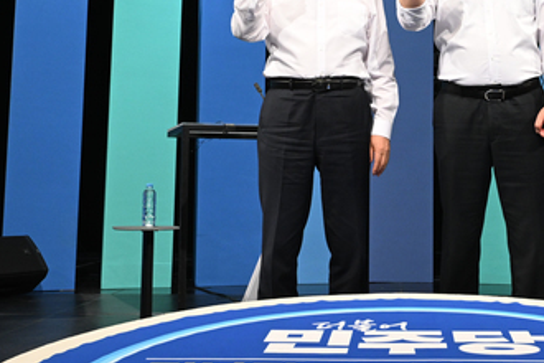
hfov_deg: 35.1
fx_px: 846
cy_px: 85
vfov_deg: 23.9
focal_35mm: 56
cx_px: 387
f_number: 5.6
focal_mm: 22
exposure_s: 1/100
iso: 2000
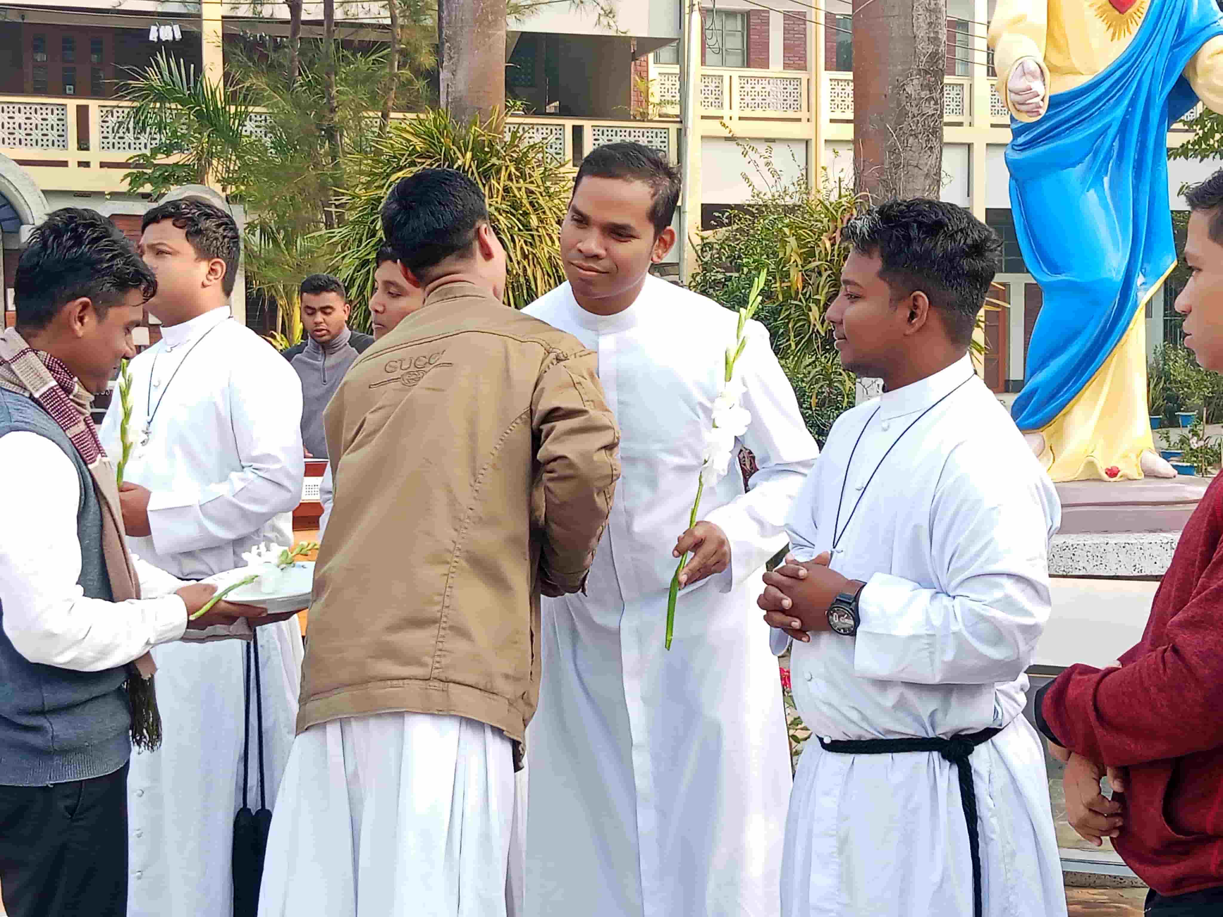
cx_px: 612
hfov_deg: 35.5
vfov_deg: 27.0
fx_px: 1908
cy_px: 458
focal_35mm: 54
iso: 50
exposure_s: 1/115
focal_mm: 3.98
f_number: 1.8
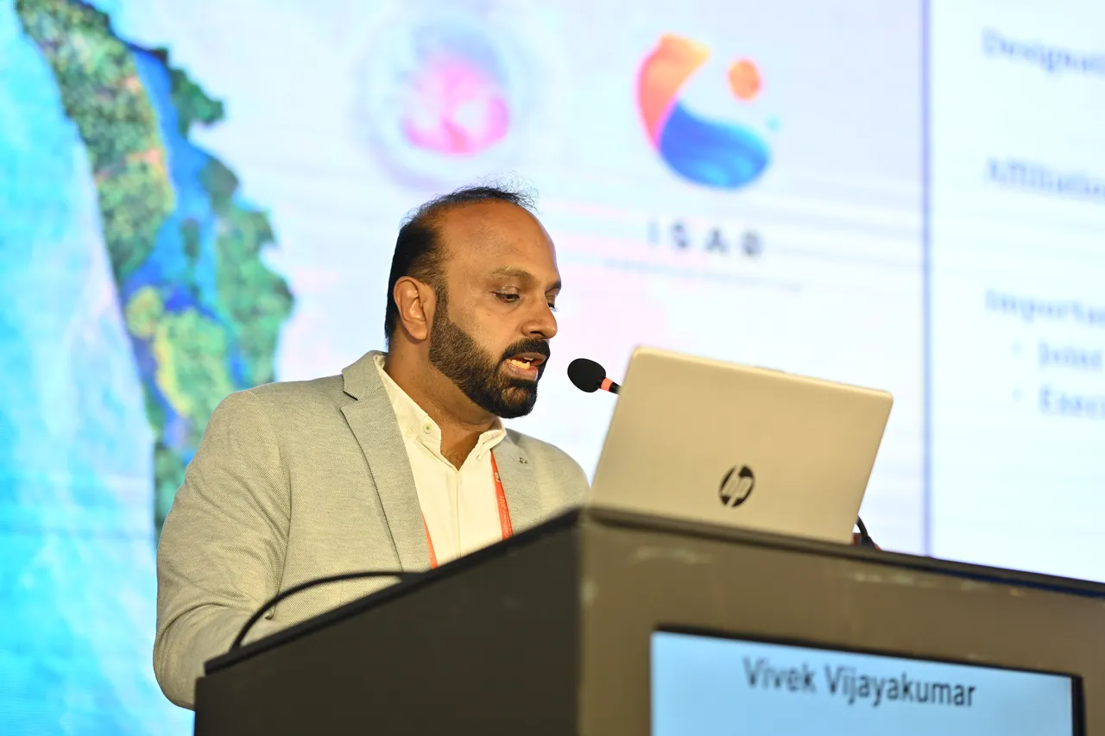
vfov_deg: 16.1
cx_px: 552
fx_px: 2609
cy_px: 368
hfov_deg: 23.9
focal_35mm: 85
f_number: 2.2
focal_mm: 85
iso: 500
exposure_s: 1/200
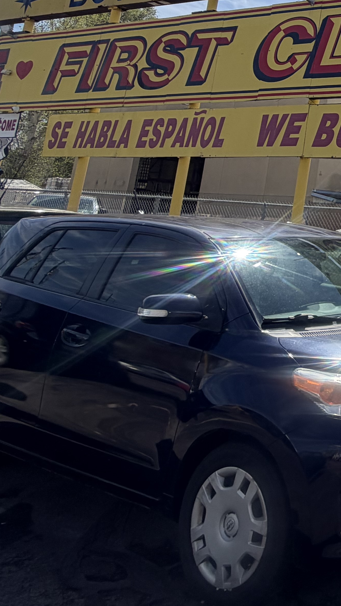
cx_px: 617
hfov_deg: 21.1
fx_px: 595
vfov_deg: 50.6
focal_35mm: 37
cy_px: 118
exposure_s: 1/830
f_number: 2.2
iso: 20
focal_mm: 2.22
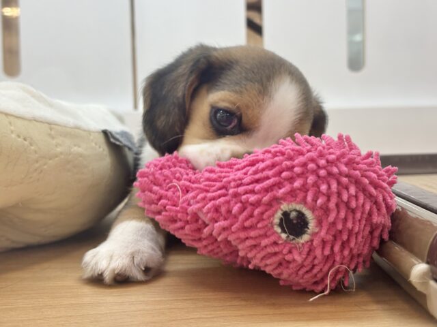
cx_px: 218
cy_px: 164
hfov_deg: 36.8
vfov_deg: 28.0
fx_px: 656
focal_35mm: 52
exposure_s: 1/100
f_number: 1.6
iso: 64
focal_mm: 5.96
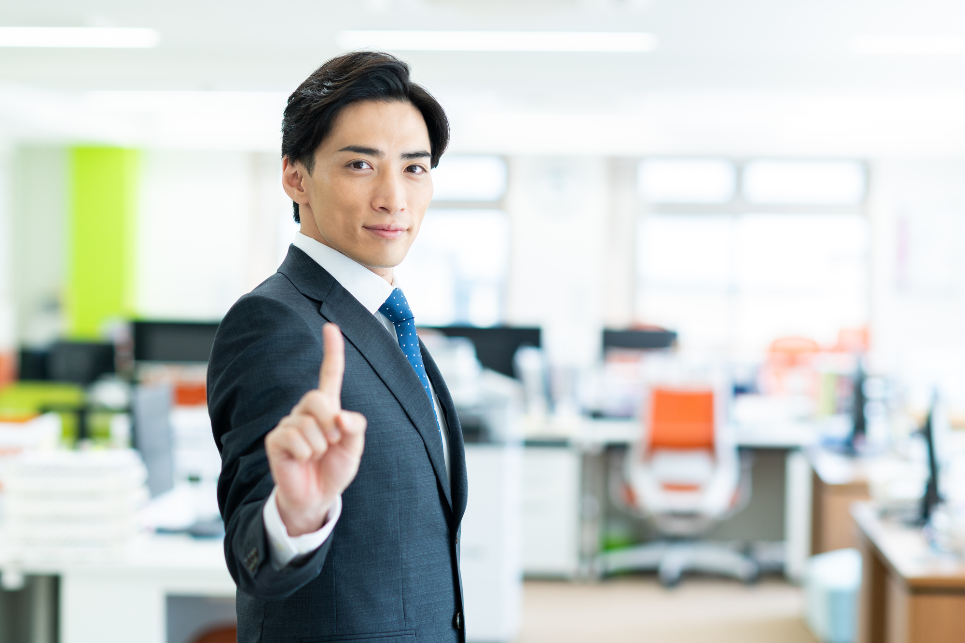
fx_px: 2278
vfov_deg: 16.1
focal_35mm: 85
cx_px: 482
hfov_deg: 23.9
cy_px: 322
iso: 320
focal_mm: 85
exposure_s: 1/200
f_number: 2.8
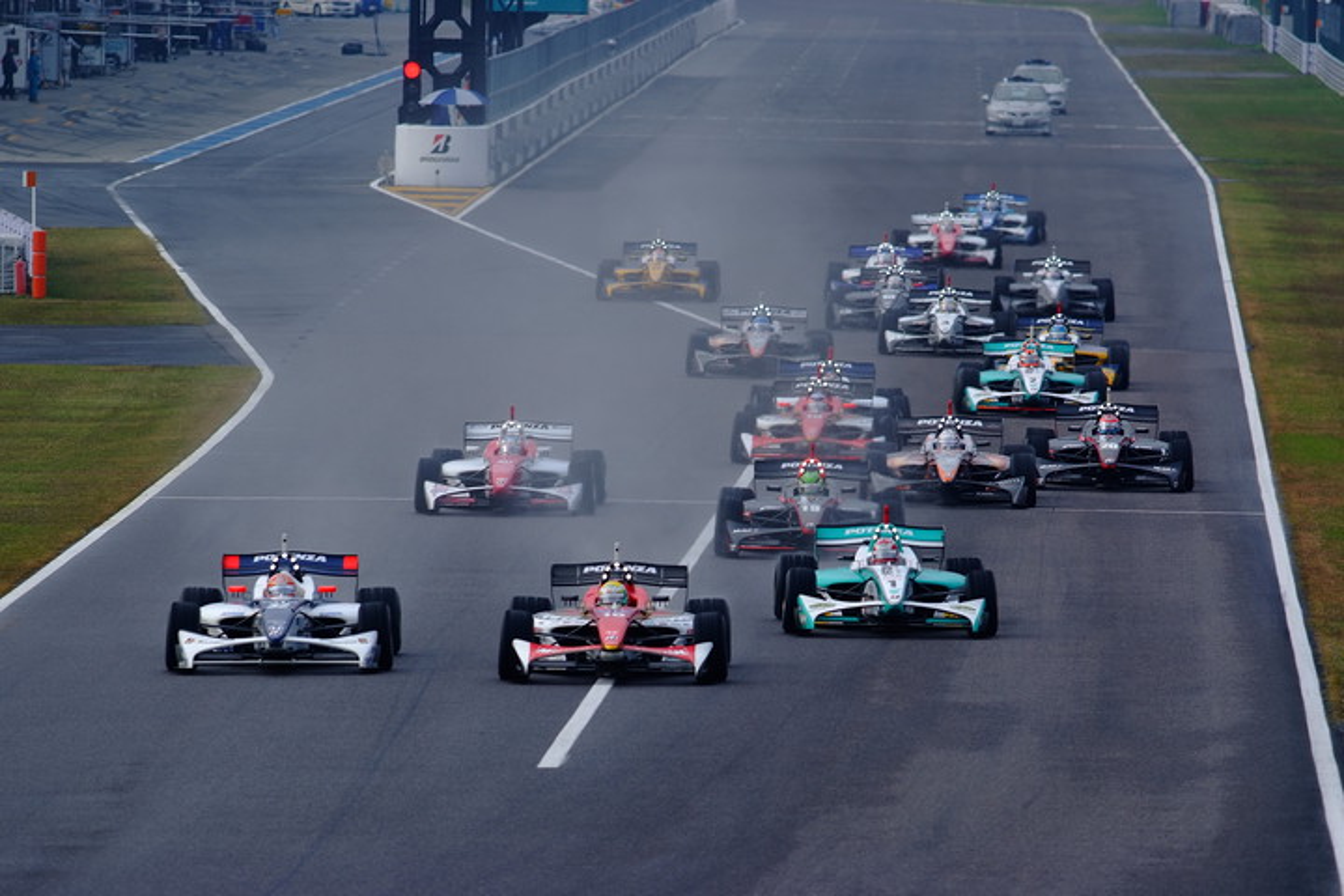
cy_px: 448
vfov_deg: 3.1
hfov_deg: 4.6
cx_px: 672
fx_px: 16799
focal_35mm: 450
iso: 100
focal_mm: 300
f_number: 5.6
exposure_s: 1/500
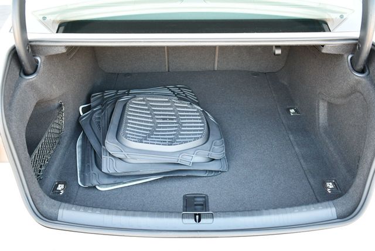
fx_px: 375
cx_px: 188
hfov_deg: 53.1
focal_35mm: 36
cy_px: 126
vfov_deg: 36.9
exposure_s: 1/125
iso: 1100
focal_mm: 18
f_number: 3.5
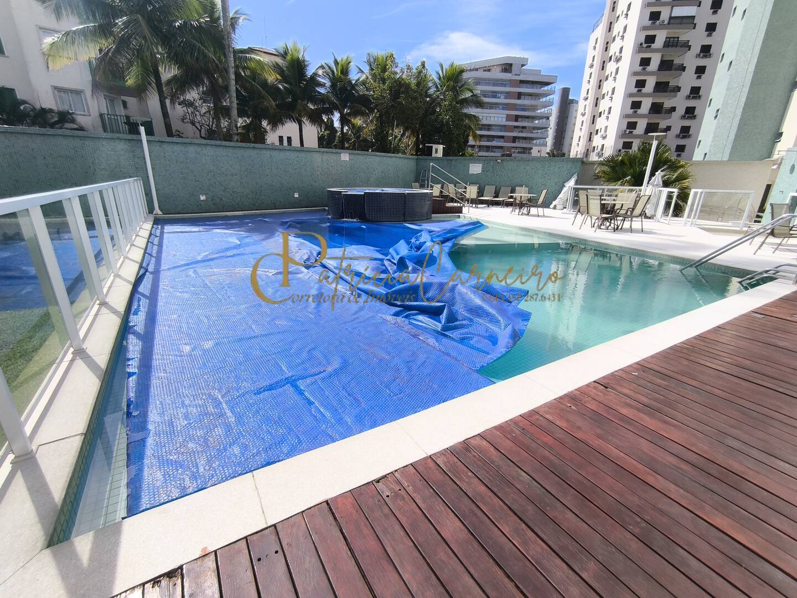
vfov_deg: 78.1
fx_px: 368
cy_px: 299
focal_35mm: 16
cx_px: 398
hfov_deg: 94.5
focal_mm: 1.65
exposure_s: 1/1398
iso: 50
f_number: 2.2
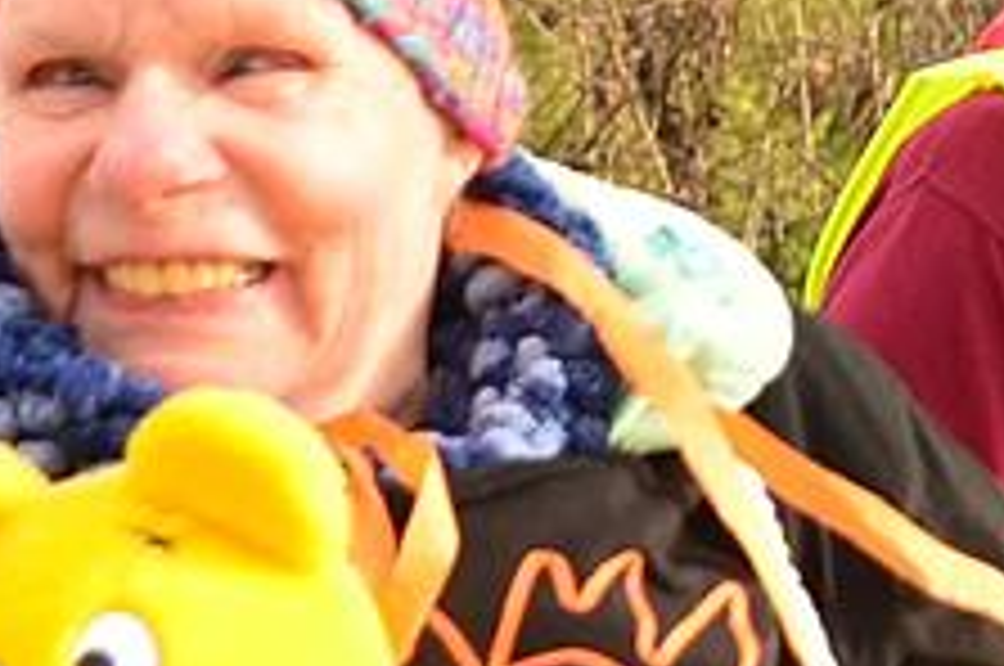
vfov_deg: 6.3
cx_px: 1441
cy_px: 351
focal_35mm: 218
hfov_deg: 9.2
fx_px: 6071
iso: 400
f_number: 5.6
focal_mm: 30
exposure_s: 1/320
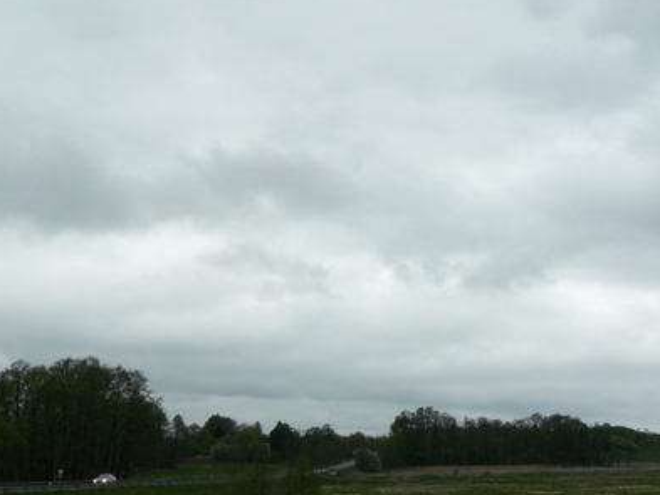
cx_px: 279
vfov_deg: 26.3
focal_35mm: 55
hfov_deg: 34.9
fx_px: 1049
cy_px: 367
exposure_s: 1/250
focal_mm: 6
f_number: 5.6
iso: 200
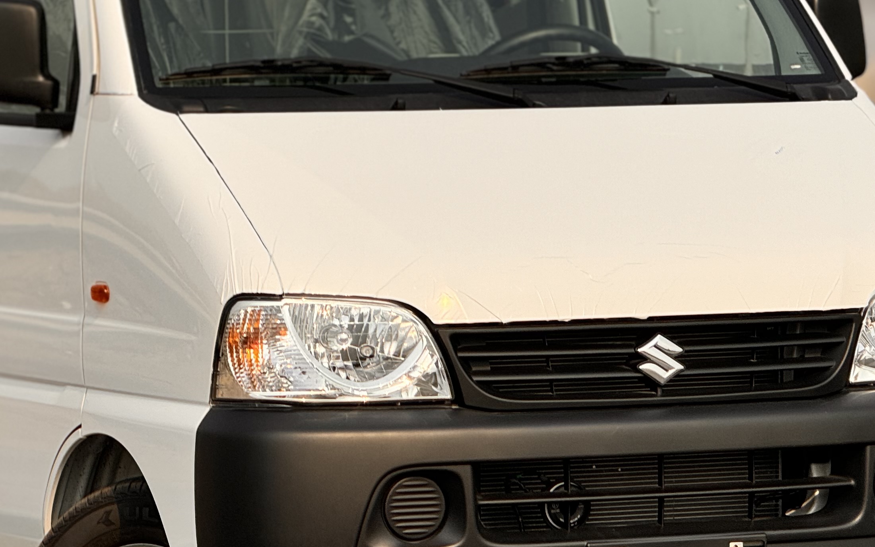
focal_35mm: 233
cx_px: 305
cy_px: 320
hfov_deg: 9.0
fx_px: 5557
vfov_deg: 5.6
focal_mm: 15.66
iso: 50
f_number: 2.8
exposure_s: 1/1650
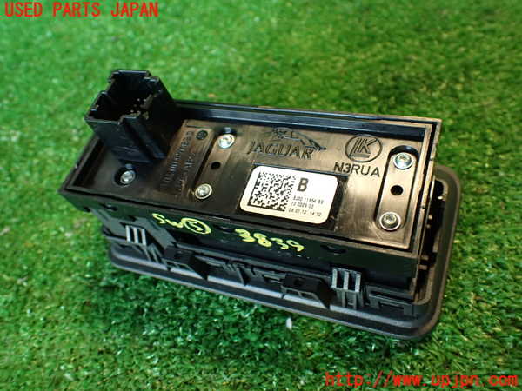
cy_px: 196
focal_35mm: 30
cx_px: 261
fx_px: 452
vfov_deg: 46.8
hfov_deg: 60.0
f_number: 2.3
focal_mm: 5.4
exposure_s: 1/30
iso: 250
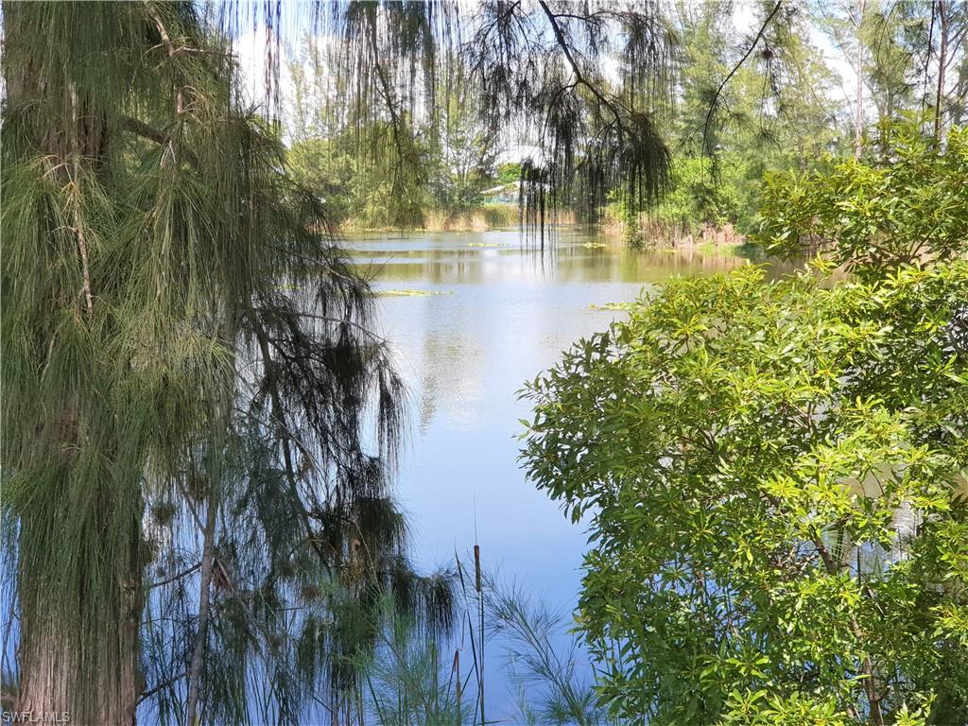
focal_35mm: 52
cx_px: 484
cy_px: 363
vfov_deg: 28.0
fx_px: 1454
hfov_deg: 36.8
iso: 25
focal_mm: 6
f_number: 2.4
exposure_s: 1/278
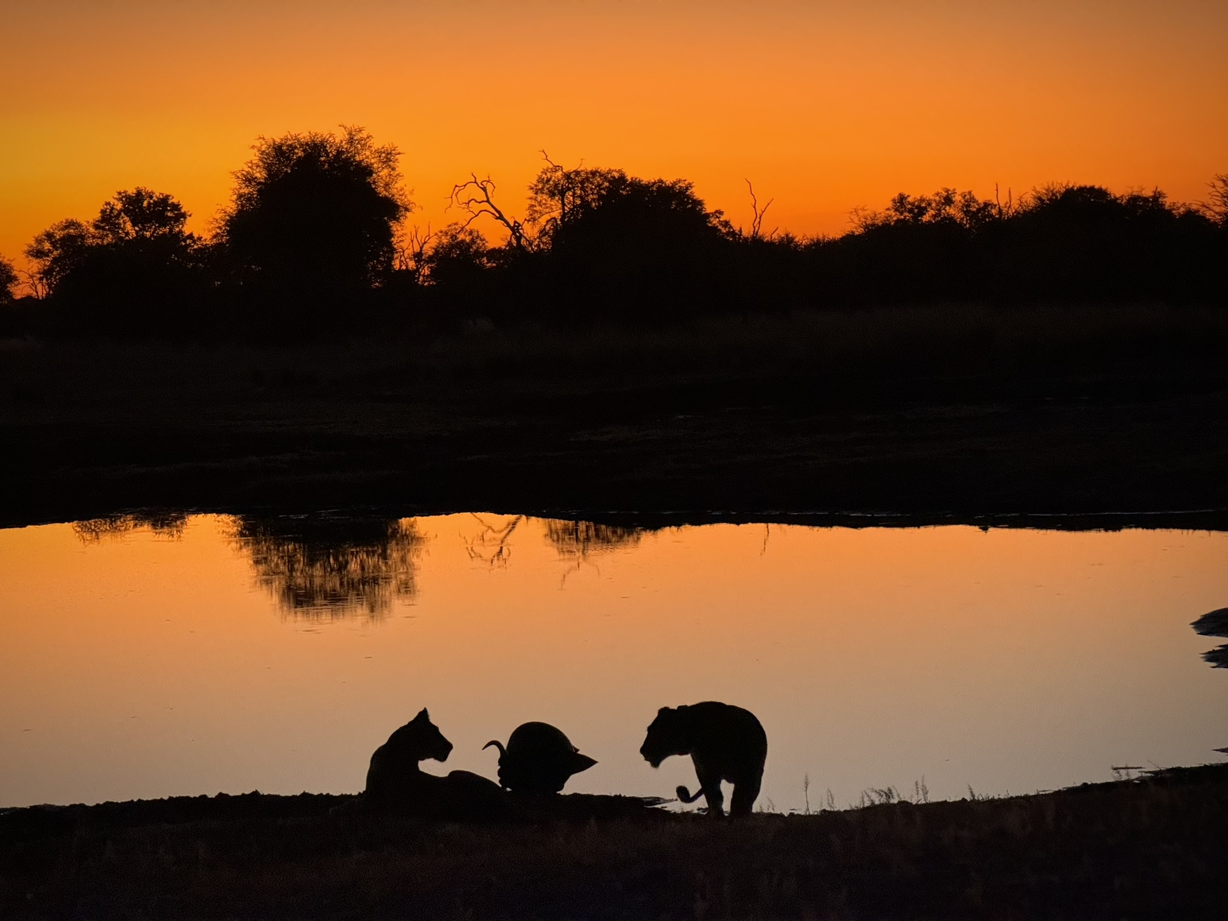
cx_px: 614
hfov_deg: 16.4
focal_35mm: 120
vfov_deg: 12.3
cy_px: 460
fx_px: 4257
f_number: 2.8
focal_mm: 15.66
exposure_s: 1/48
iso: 640
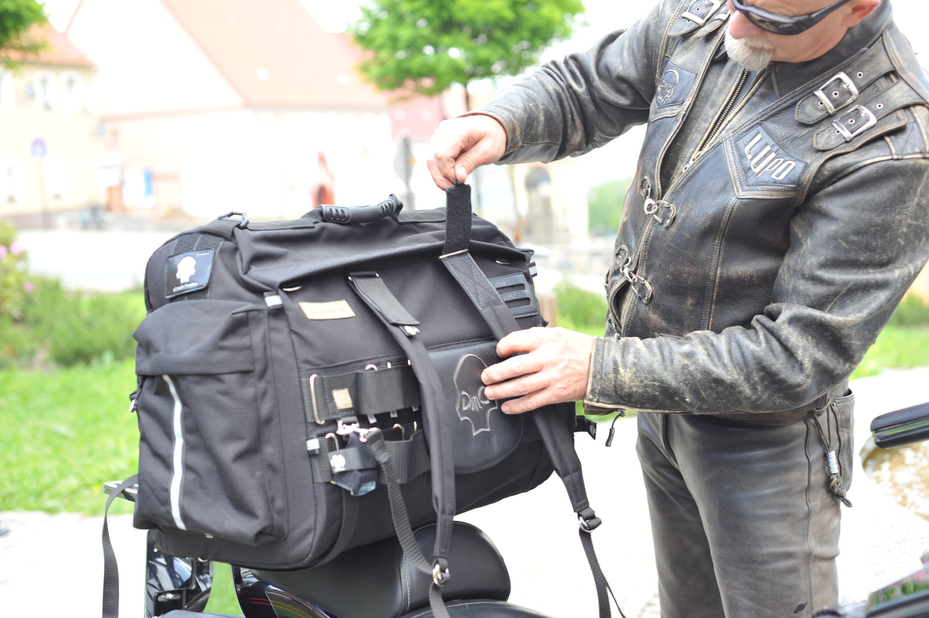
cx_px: 464
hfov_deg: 39.6
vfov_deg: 27.0
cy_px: 309
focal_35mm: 50
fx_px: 1289
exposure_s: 1/125
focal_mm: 50
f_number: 3.5
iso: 200
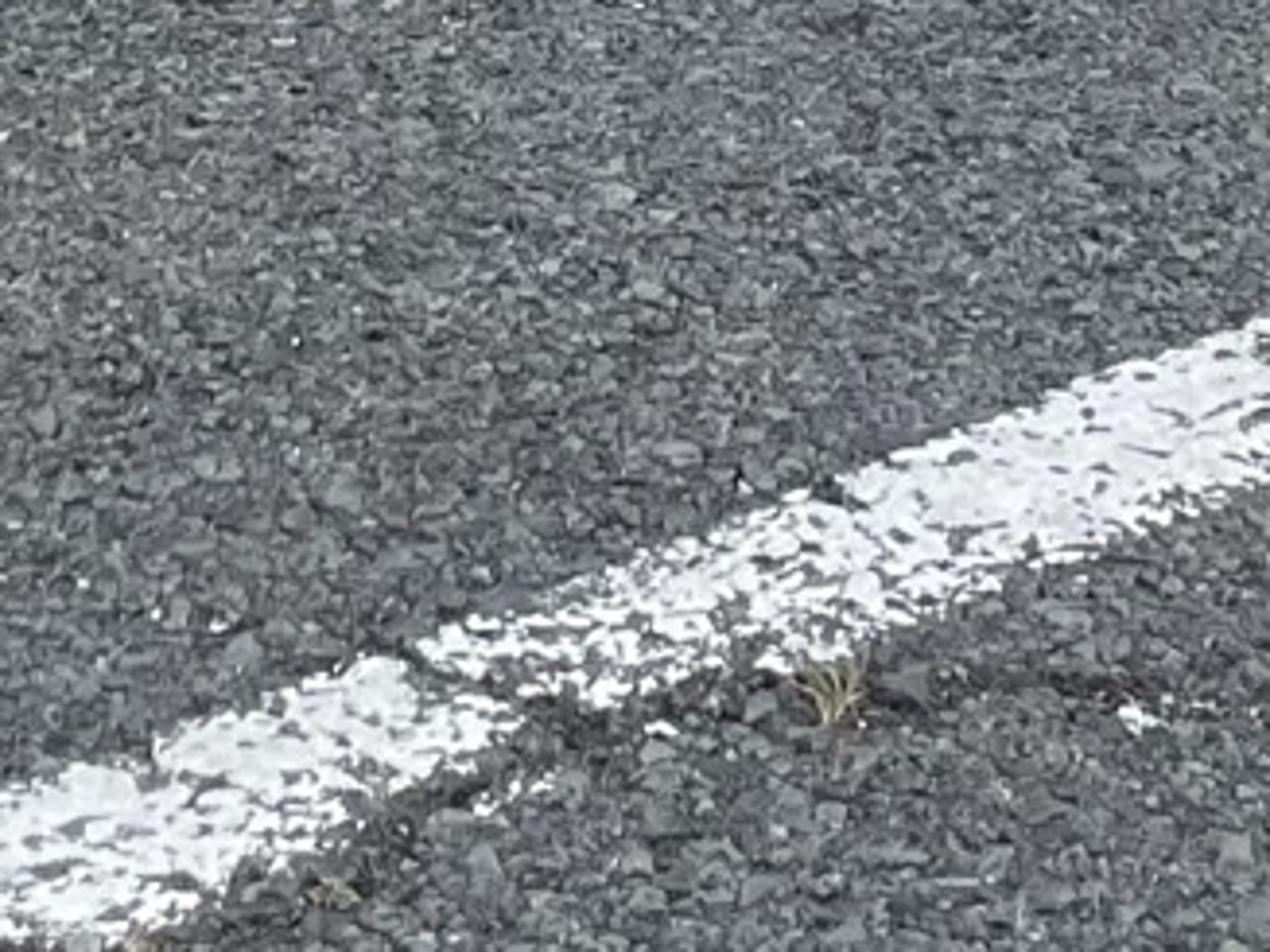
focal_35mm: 163
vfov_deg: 8.0
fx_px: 5978
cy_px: -1764
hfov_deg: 12.1
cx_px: 435
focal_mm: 4.2
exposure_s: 1/1770
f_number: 1.6
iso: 50
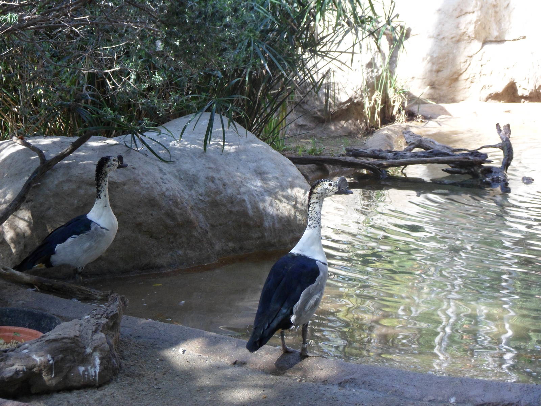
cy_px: 203
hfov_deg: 18.7
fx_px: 1641
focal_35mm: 105
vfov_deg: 14.1
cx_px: 270
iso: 160
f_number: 5.3
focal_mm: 17.7
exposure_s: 1/45
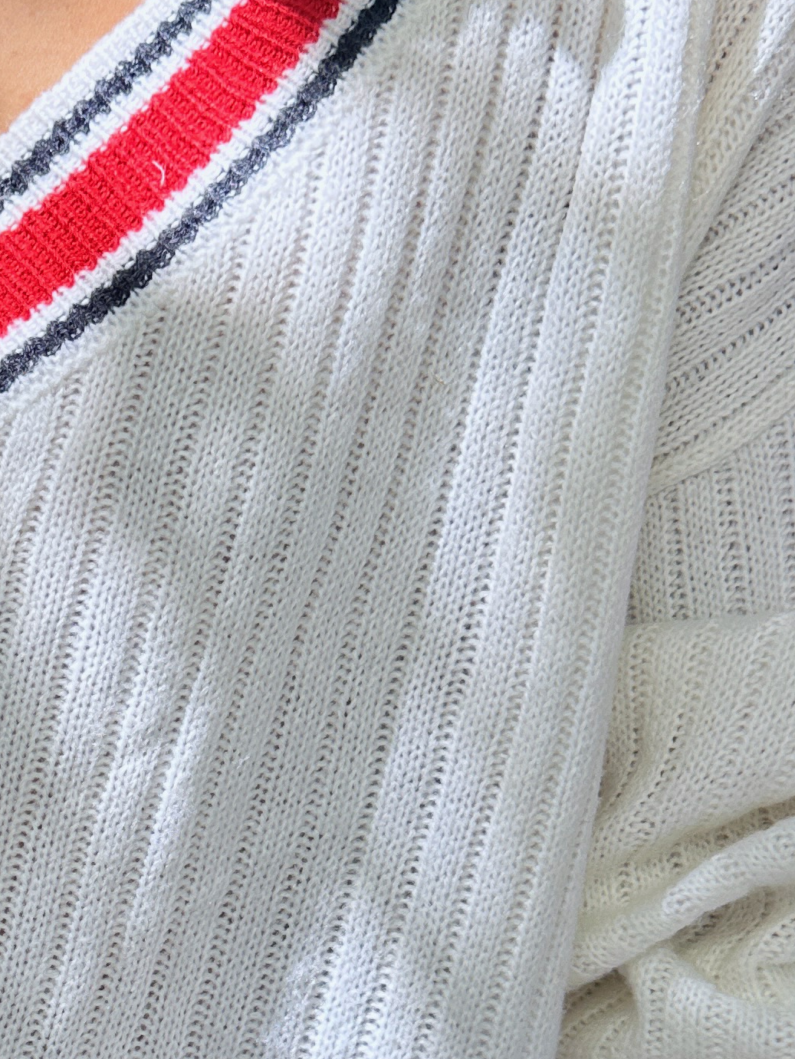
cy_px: 789
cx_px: -69
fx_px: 2143
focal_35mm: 70
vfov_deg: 27.4
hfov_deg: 20.1
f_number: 1.78
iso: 80
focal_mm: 6.86
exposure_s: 1/1227
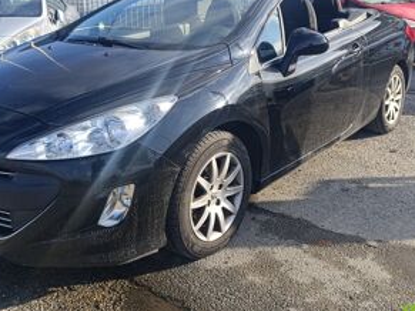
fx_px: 455
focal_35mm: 38
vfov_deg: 37.4
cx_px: 183
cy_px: 109
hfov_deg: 48.9
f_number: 1.6
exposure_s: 1/248
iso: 50
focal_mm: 6.14
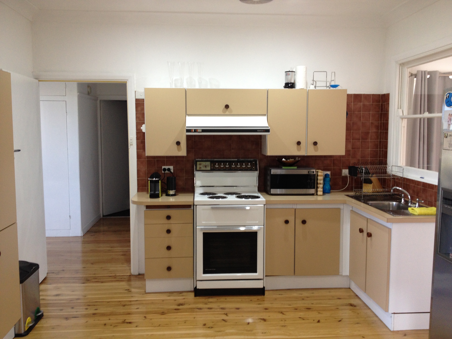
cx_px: 226
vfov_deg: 40.7
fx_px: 457
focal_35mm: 35
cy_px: 170
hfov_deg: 52.6
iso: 80
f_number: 2.4
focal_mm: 4.28
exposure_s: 1/20
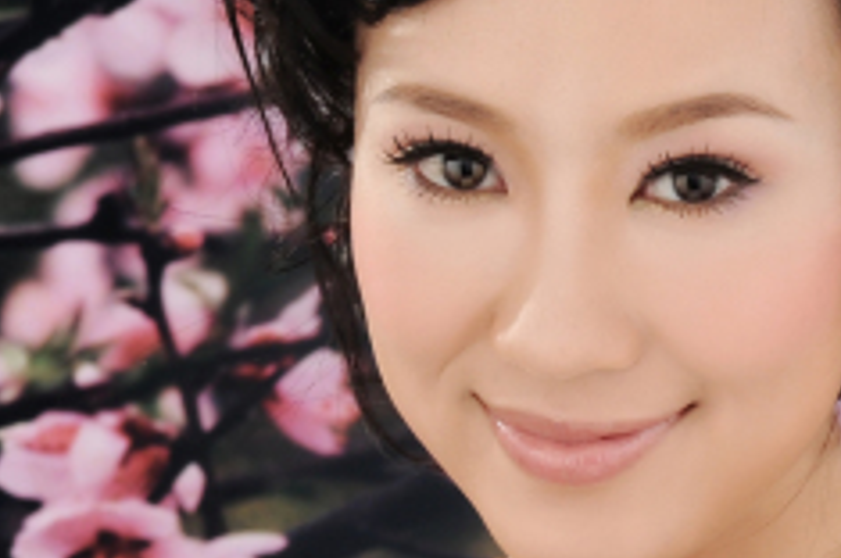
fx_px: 8379
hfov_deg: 5.7
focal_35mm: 359
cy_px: 723
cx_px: 941
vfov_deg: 3.8
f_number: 9
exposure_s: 1/125
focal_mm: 55
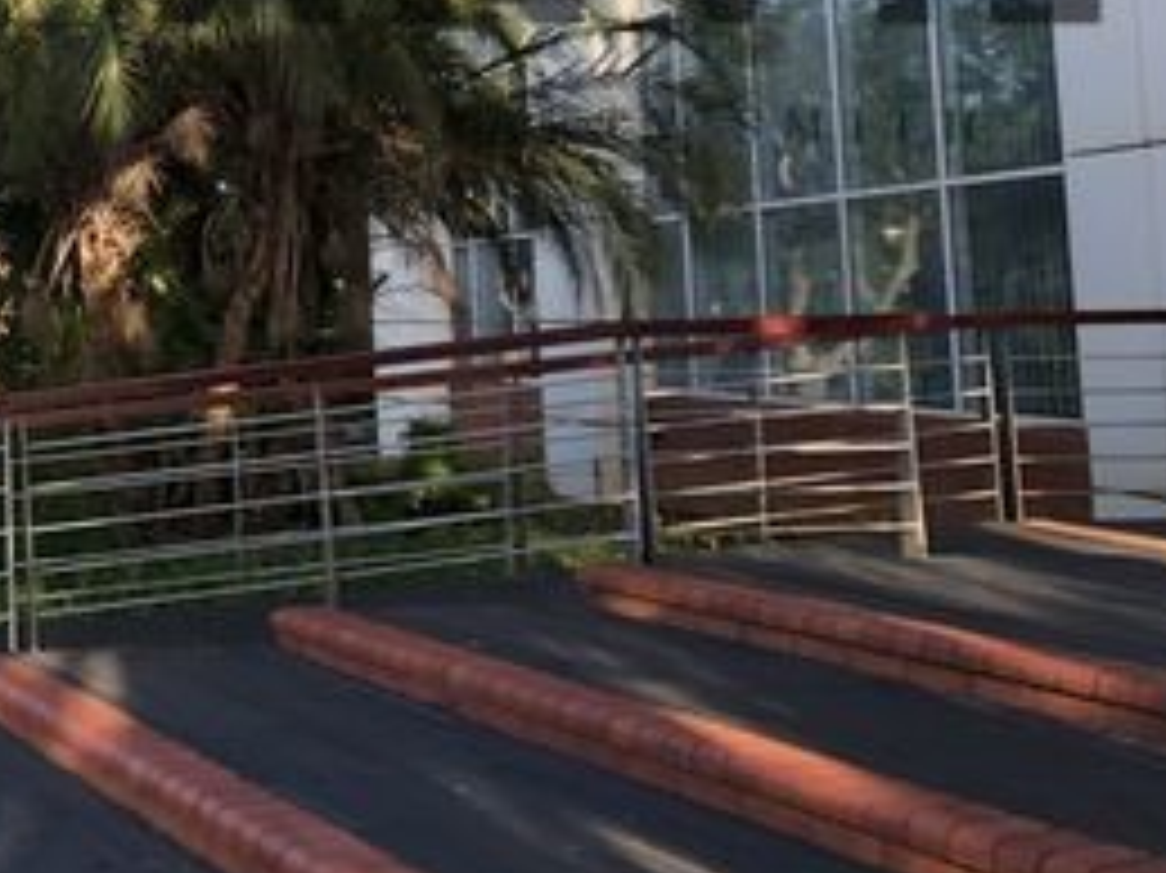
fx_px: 1818
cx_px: 54
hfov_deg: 33.2
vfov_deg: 26.5
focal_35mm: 54
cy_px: 178
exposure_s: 1/421
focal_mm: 4
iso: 20
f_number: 1.8
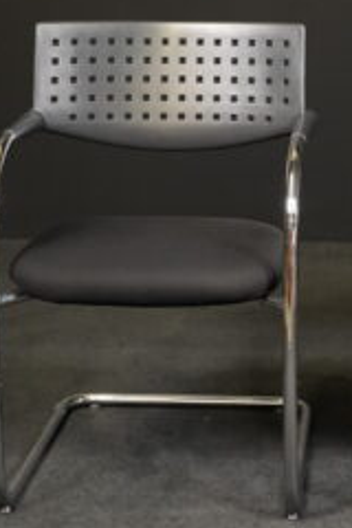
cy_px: 231
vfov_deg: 17.8
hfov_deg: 11.8
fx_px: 1687
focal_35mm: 115
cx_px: 332
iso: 5000
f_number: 7.1
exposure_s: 1/100
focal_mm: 46
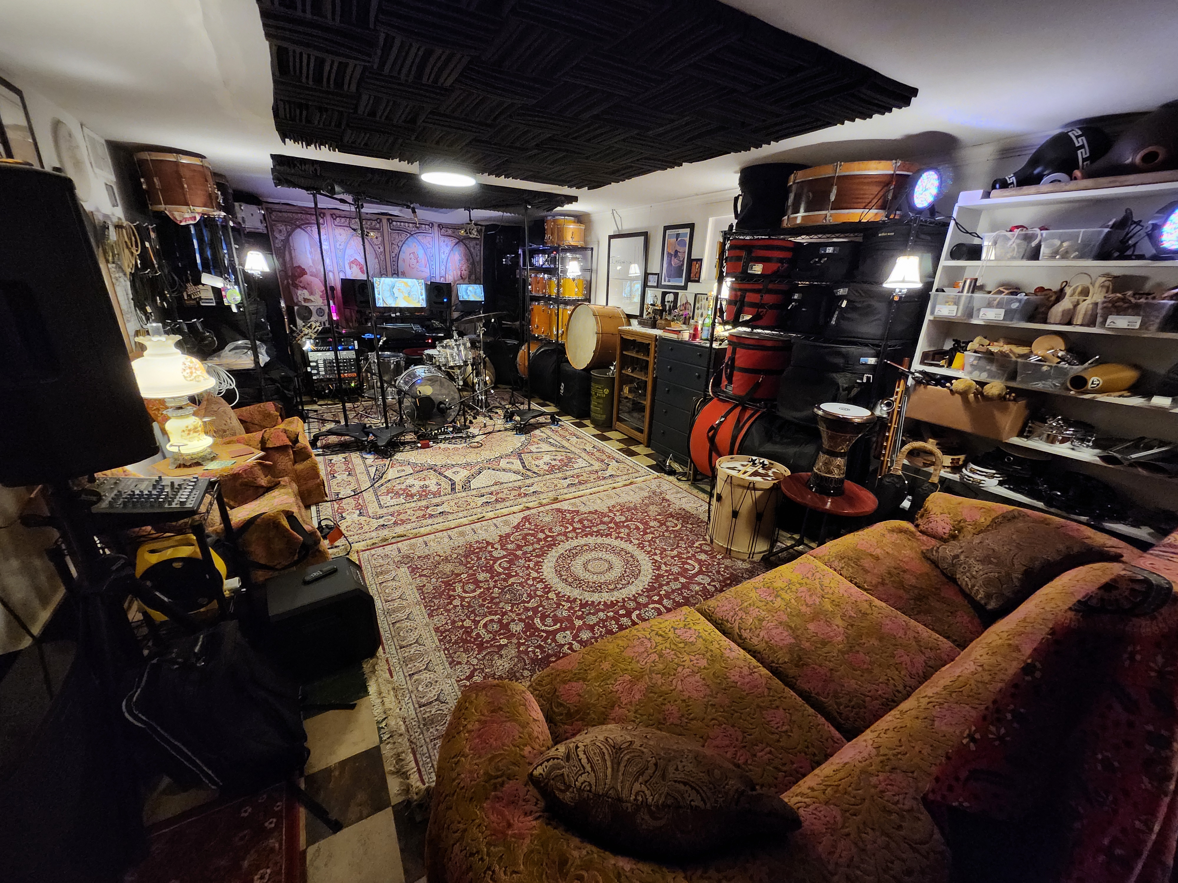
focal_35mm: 13
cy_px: 442
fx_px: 442
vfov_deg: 89.9
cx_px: 589
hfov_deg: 106.2
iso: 1000
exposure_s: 1/24
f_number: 2.2
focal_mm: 1.74
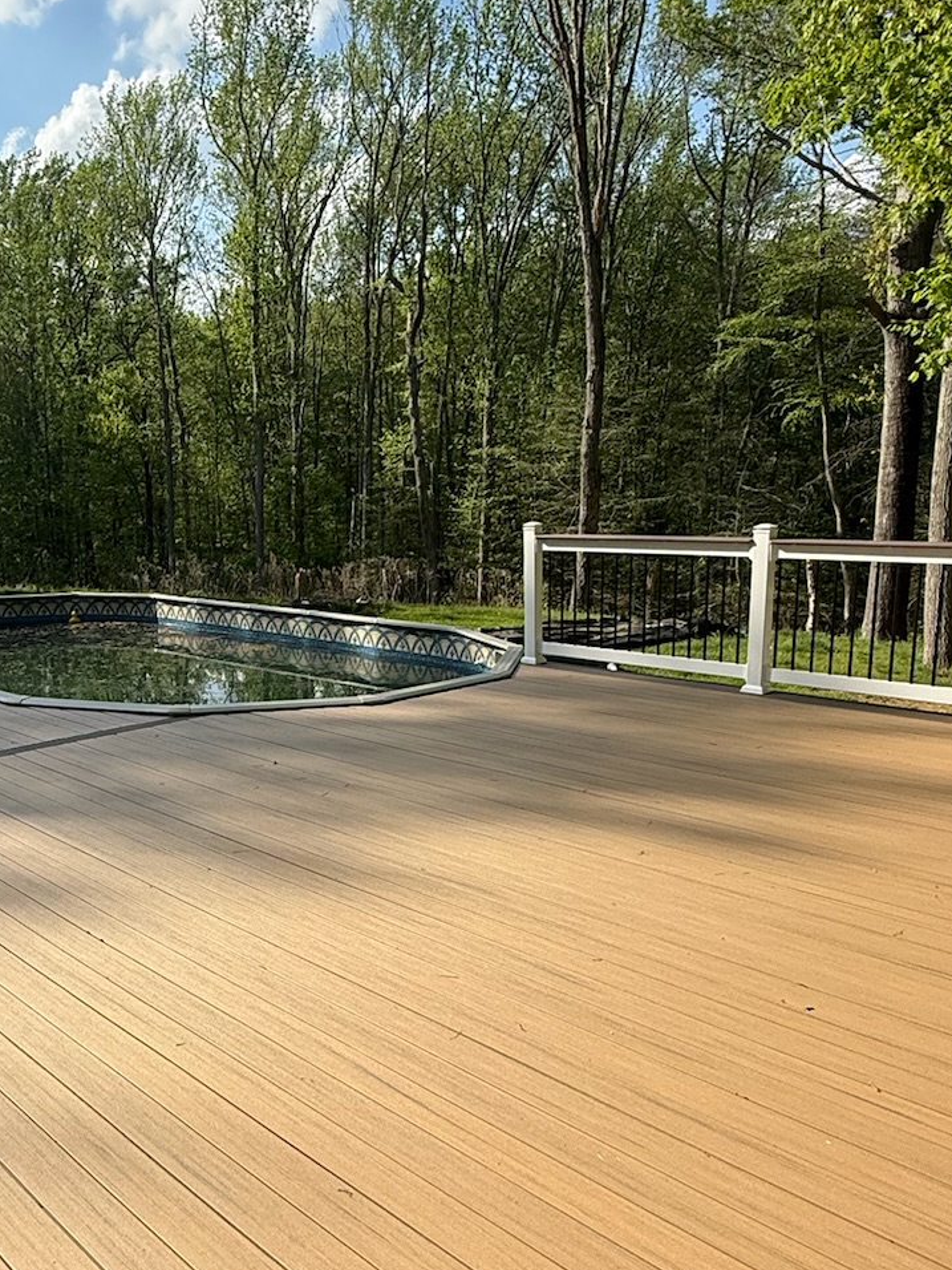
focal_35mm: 30
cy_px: 716
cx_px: 228
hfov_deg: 45.1
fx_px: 1100
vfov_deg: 59.8
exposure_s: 1/1745
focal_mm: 2.22
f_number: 2.2
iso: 50
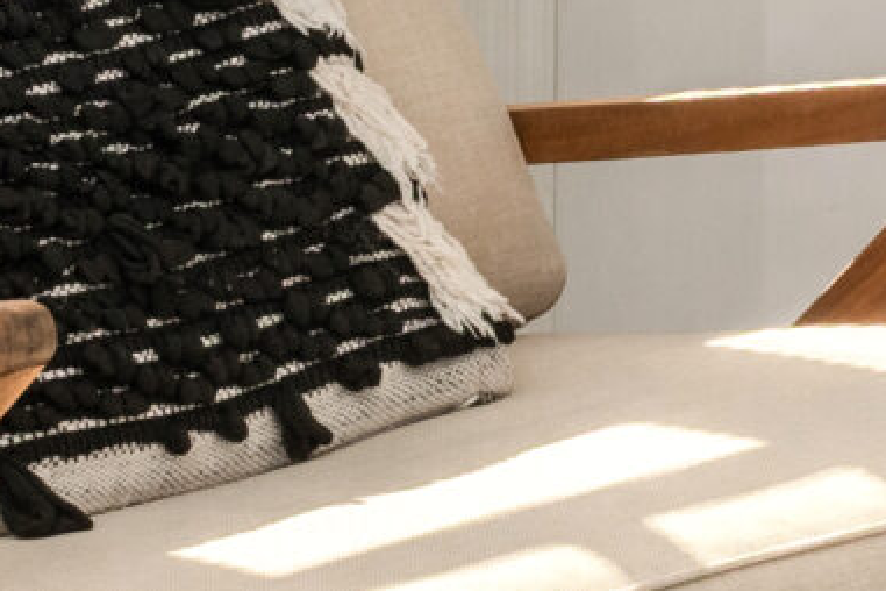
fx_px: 8269
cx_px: 1930
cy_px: -739
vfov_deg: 4.0
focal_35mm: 336
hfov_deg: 5.9
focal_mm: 50
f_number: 13
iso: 200
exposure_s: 1/200
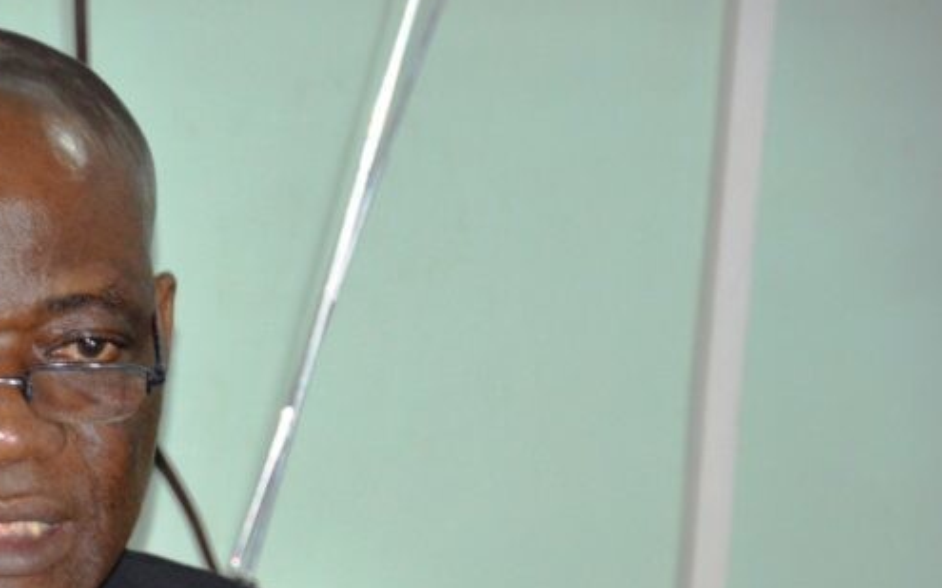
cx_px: -29
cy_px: 602
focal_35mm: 332
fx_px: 8522
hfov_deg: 6.3
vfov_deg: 3.9
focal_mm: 105
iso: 1400
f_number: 5.6
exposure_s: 1/60
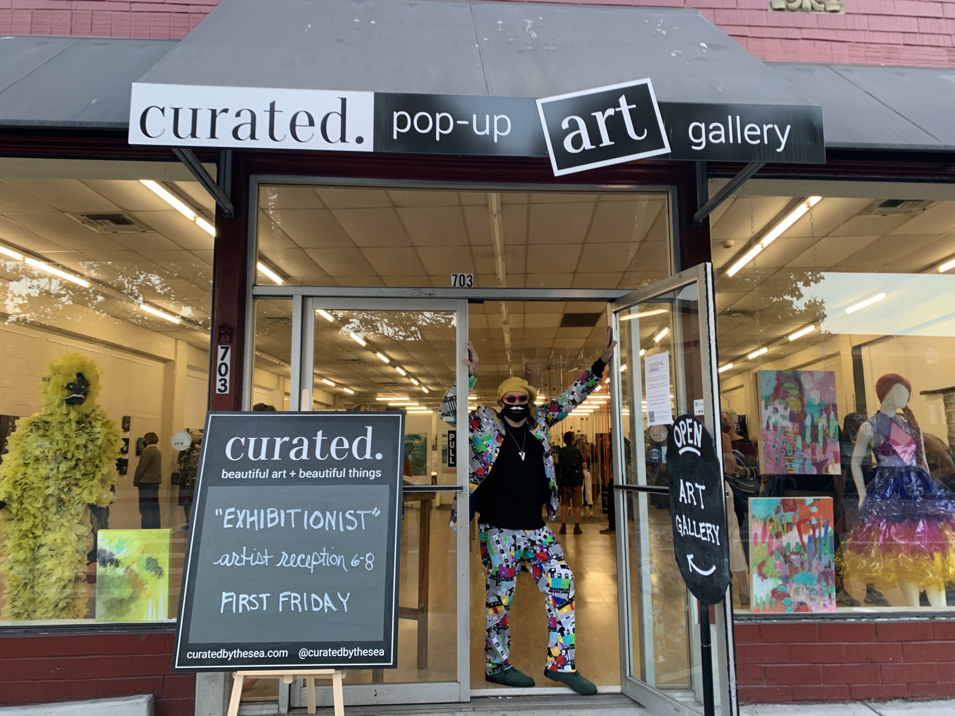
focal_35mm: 26
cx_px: 478
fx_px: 717
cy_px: 358
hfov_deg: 67.3
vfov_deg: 53.1
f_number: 1.8
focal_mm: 4.25
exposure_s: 1/60
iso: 64
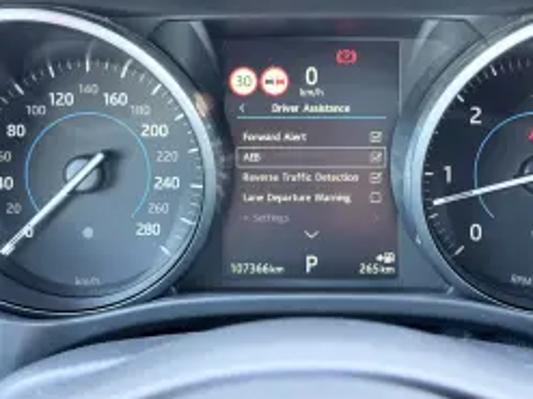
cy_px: 160
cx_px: 300
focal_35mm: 70
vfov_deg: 21.0
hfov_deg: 27.8
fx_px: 1077
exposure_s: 1/60
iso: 250
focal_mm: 6.76
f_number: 1.78
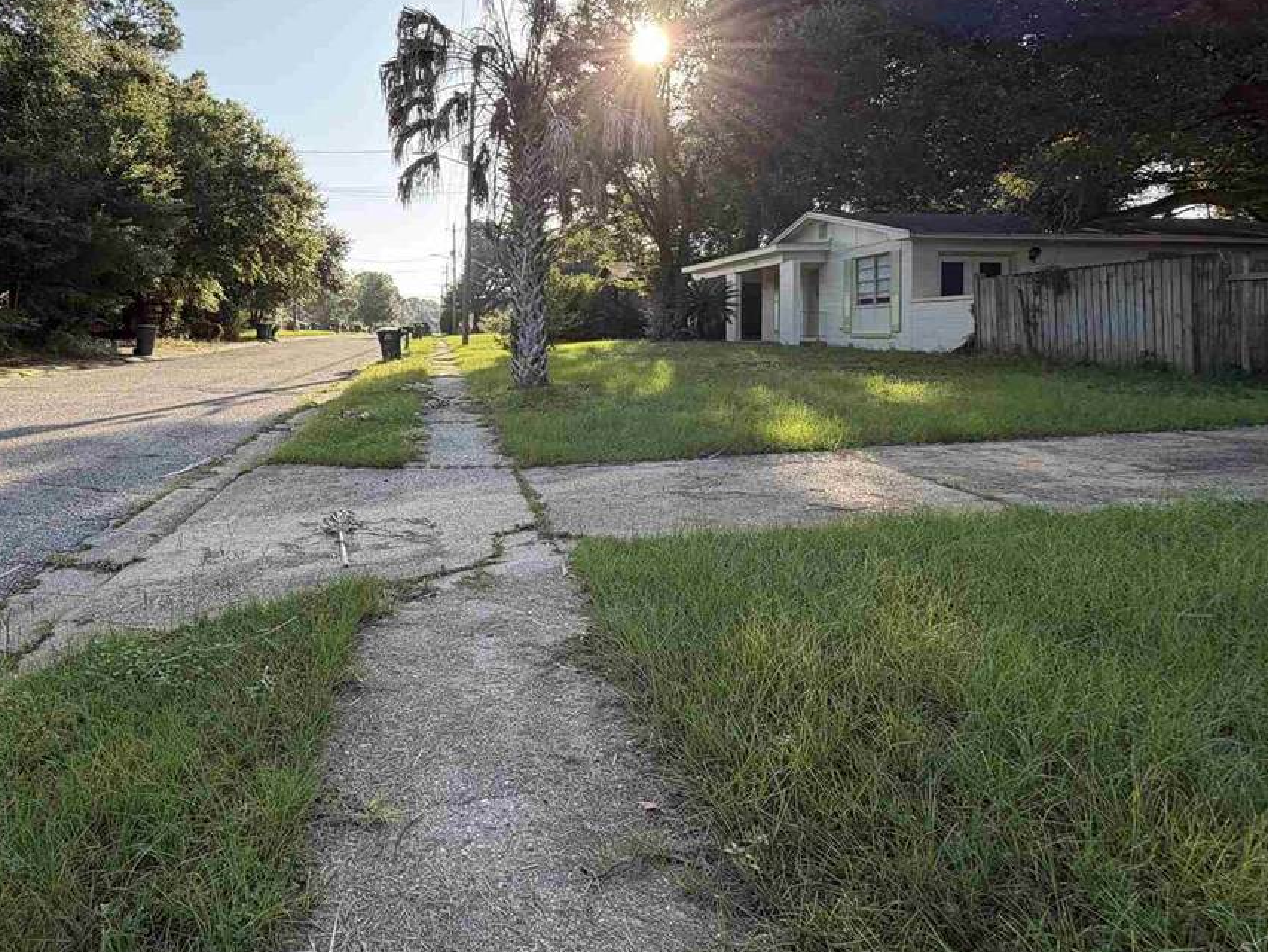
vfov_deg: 62.0
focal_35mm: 21
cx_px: 447
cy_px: 323
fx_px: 769
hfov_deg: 77.0
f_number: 2.2
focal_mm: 2.22
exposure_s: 1/502
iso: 50
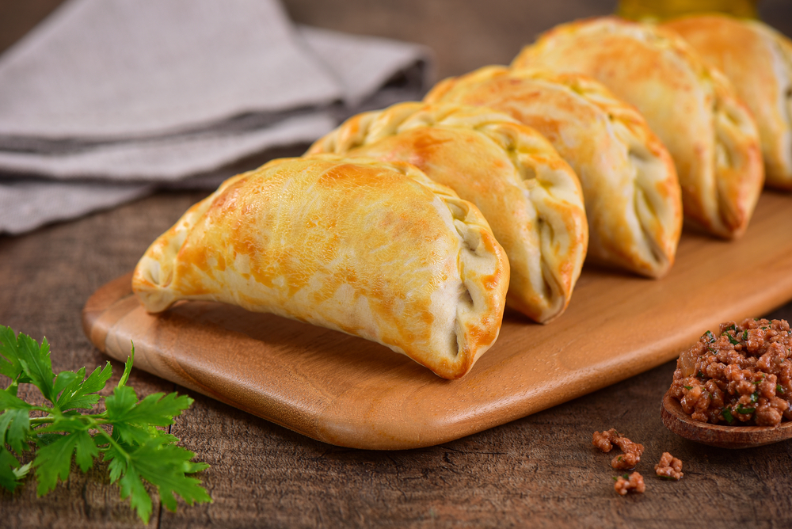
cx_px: 396
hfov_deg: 19.4
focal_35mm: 105
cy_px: 264
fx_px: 2311
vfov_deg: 13.1
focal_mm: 105
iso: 100
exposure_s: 1/90
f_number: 8
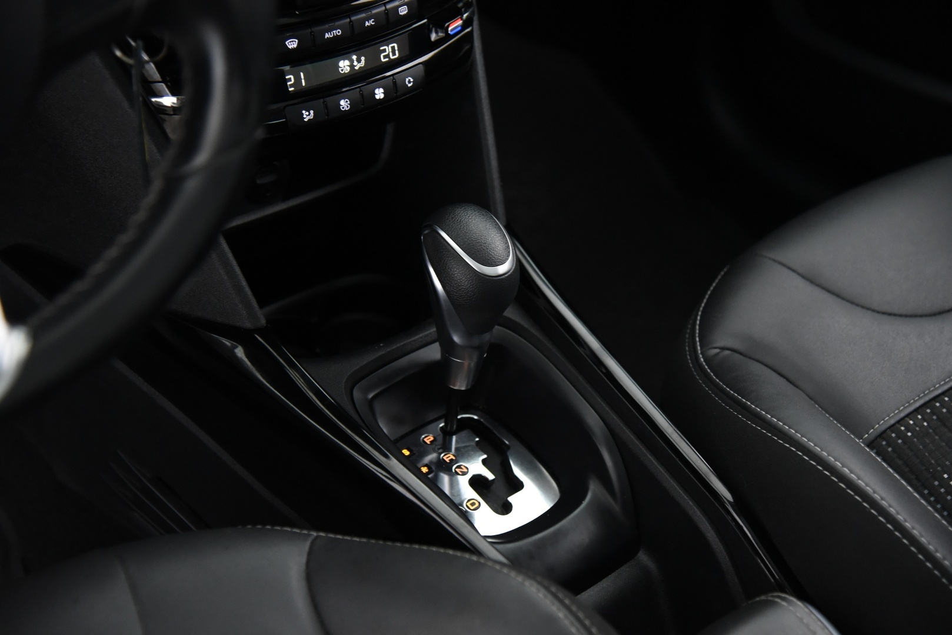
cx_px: 476
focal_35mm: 58
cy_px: 318
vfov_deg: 23.4
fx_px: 1534
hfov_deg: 34.5
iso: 4000
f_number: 4
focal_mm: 58
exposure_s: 1/20
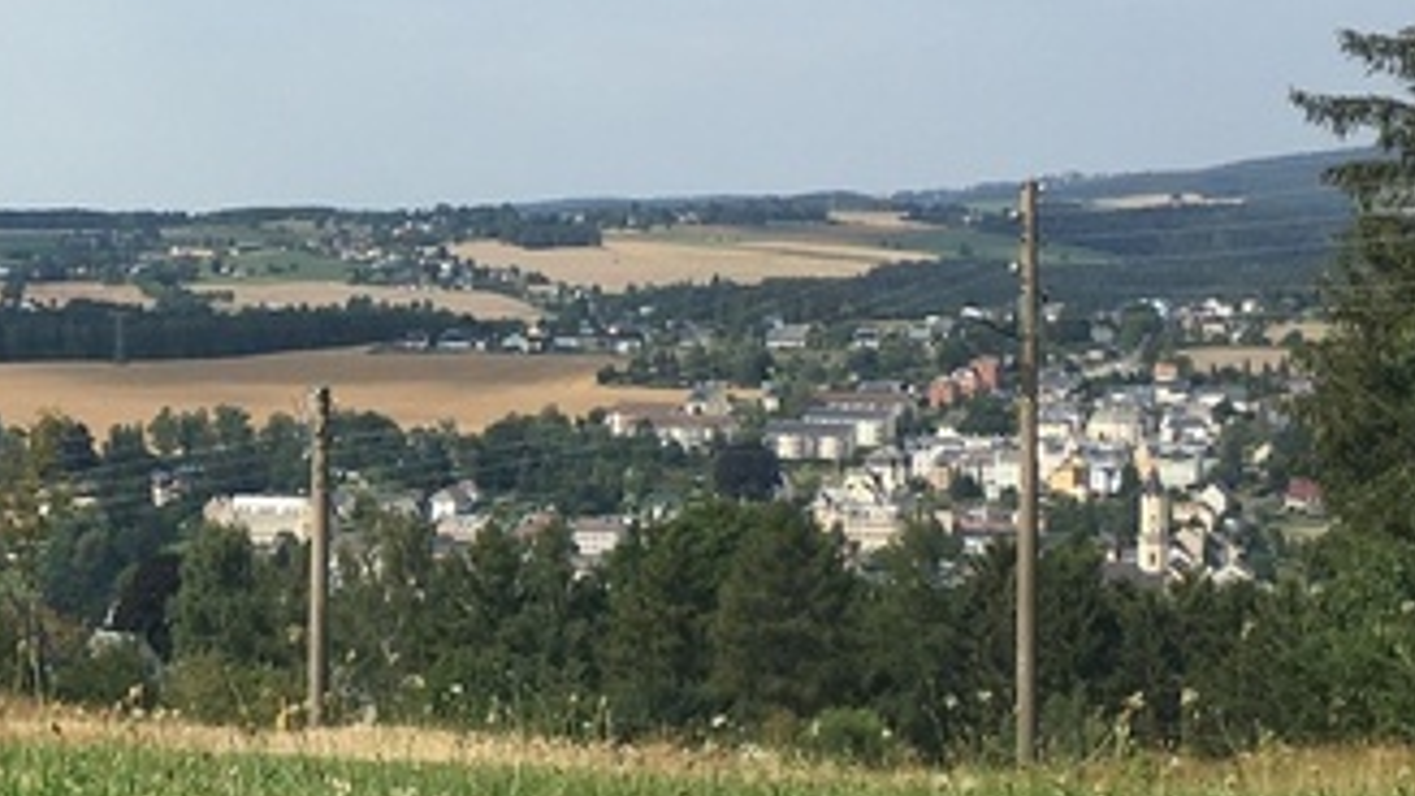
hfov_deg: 20.6
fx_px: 3715
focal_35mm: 99
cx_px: -125
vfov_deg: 12.2
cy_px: 363
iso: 25
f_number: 2.2
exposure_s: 1/1789
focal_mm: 4.15
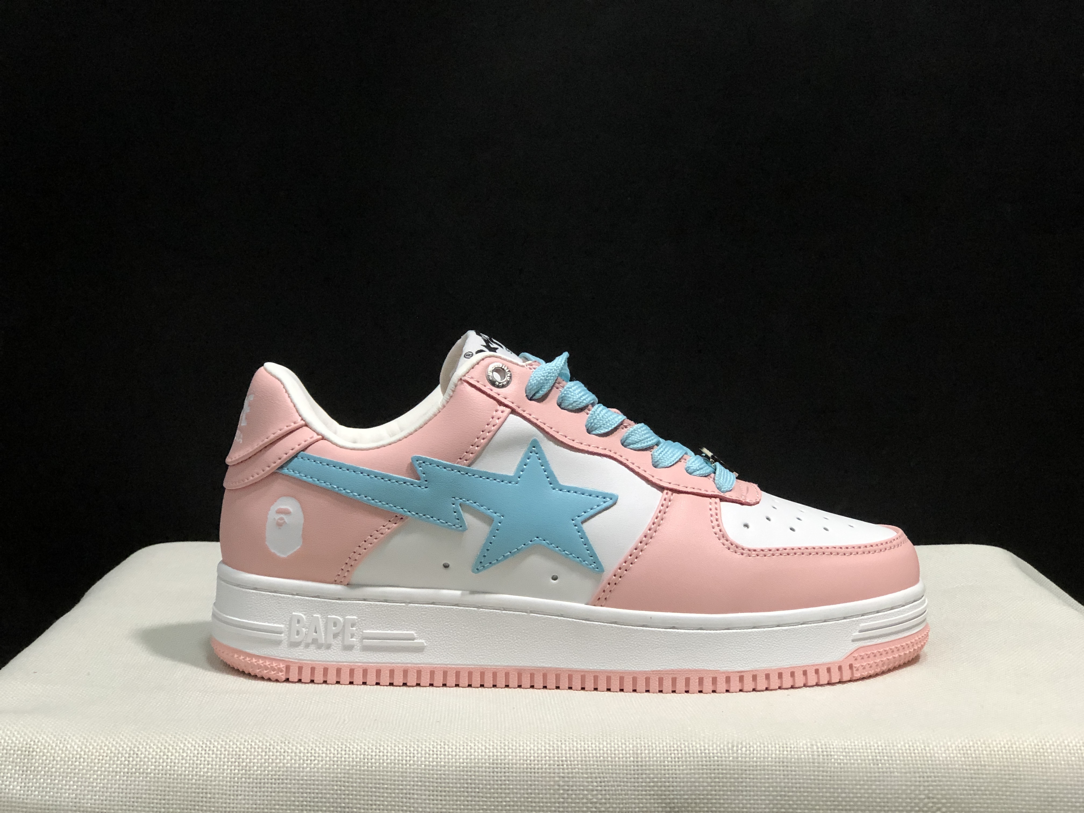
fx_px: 1785
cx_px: 542
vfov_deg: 25.7
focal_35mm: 57
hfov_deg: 33.8
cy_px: 406
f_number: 2.8
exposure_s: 1/30
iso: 64
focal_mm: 6.6
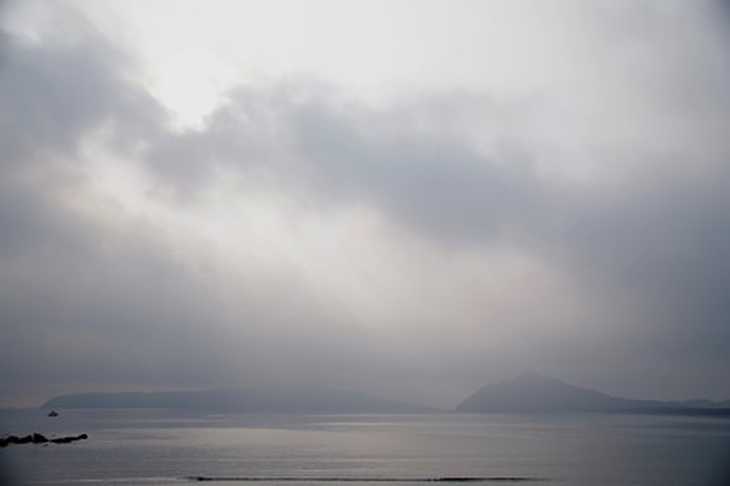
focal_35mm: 36
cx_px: 365
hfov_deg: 53.1
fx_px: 730
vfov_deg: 36.9
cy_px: 243
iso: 200
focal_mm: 24
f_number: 11
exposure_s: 1/2000
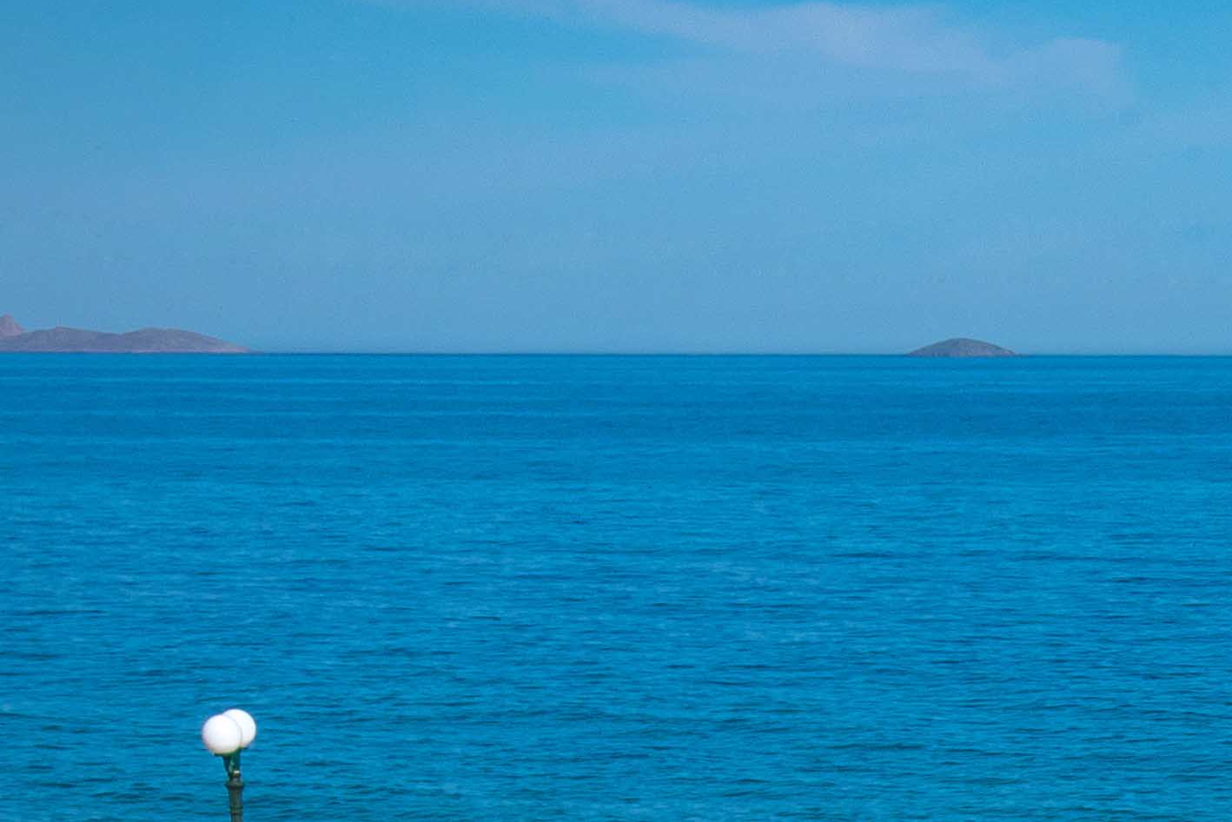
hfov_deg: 12.0
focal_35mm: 168
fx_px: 5750
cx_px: 1474
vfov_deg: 7.8
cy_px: 1614
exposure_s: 1/250
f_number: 16
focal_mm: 40
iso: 200
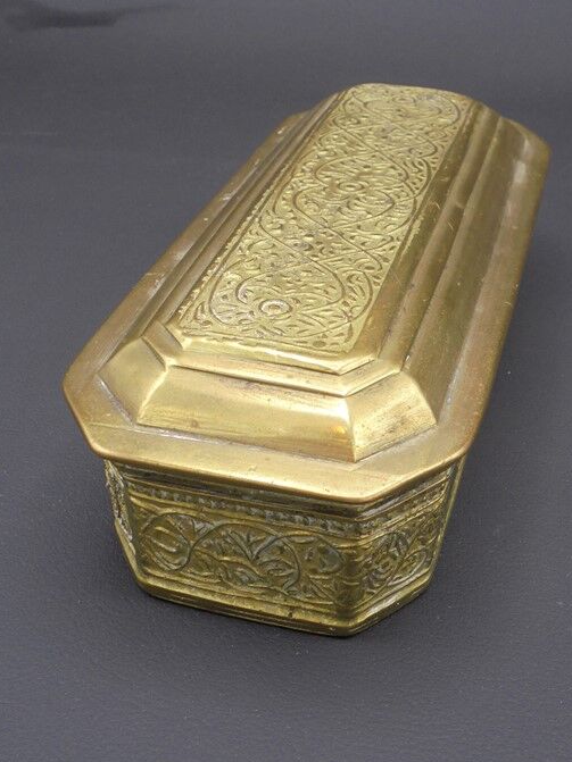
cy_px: 338
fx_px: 1124
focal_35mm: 51
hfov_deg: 28.5
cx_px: 339
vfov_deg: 37.5
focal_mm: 6.9
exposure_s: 1/50
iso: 100
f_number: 4.2
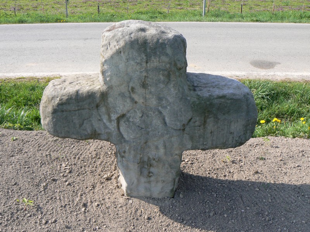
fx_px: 322
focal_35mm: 36
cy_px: 116
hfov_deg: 51.4
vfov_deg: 39.7
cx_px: 155
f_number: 5.6
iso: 80
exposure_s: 1/250
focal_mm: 6
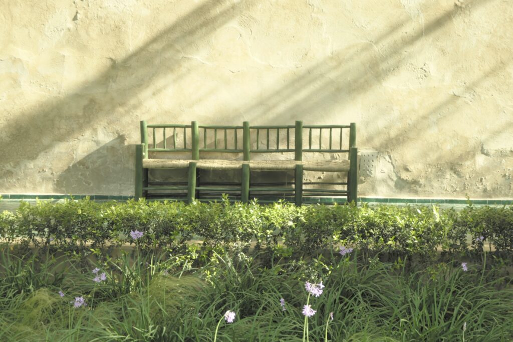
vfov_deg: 20.3
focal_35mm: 67
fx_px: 955
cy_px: 171
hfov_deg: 30.1
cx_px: 256
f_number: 4.6
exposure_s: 1/160
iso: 200
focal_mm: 24.7
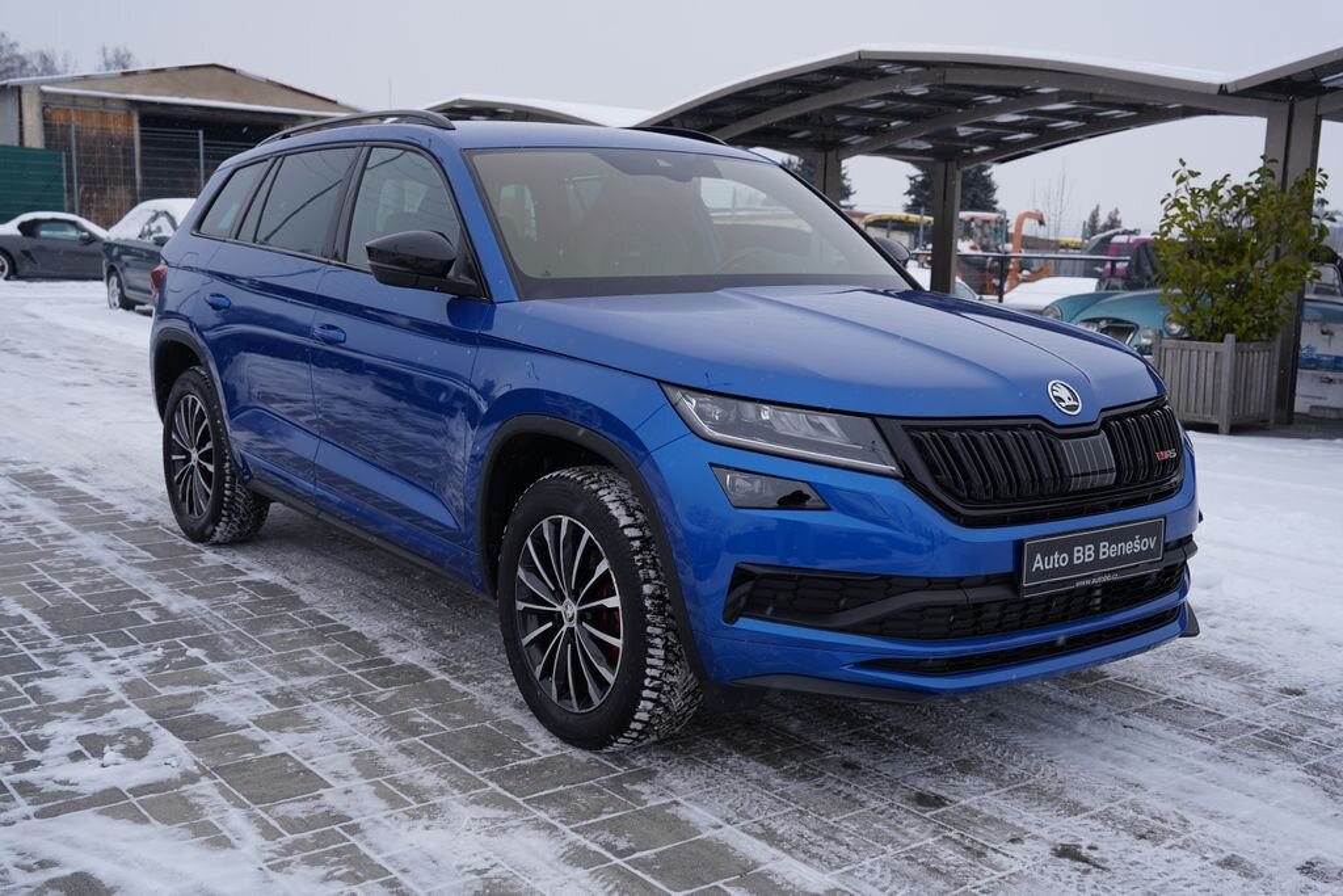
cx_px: 672
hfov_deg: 49.5
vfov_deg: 34.2
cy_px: 448
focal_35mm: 39
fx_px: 1455
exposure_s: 1/160
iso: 100
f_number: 5.6
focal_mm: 39
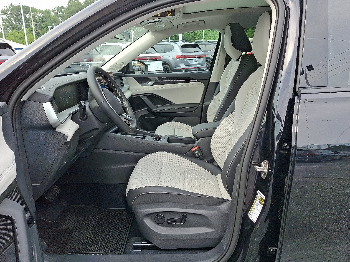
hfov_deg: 67.3
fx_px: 263
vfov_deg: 53.1
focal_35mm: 26
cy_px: 131
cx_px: 171
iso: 25
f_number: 1.8
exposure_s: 1/233
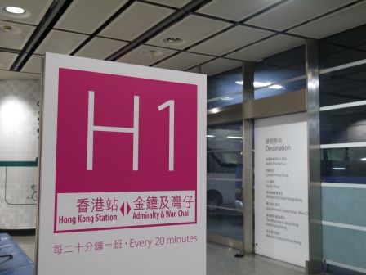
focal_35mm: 38
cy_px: 138
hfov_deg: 49.0
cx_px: 183
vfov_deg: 37.7
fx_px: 402
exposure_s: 1/30
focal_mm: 19
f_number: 4.4
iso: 1600
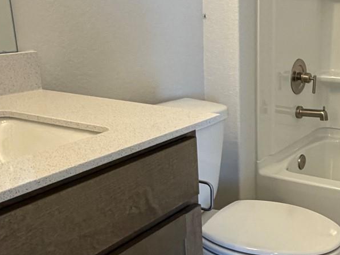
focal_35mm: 48
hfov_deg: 36.9
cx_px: 310
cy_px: 150
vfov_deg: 30.2
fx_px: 472
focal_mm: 2.22
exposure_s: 1/60
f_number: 2.2
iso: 160
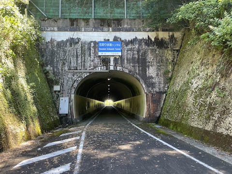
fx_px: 174
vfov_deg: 53.1
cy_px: 87
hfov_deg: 67.3
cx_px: 116
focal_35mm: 26
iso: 64
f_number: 1.6
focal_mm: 4.2
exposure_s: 1/121
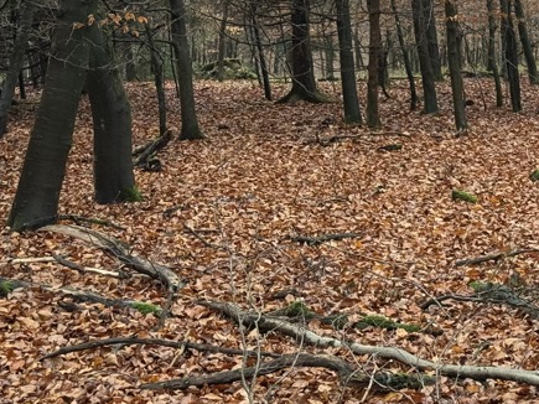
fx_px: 1759
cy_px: -46
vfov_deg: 12.9
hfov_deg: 17.0
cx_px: 535
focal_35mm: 113
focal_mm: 6.76
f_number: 1.78
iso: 200
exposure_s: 1/191
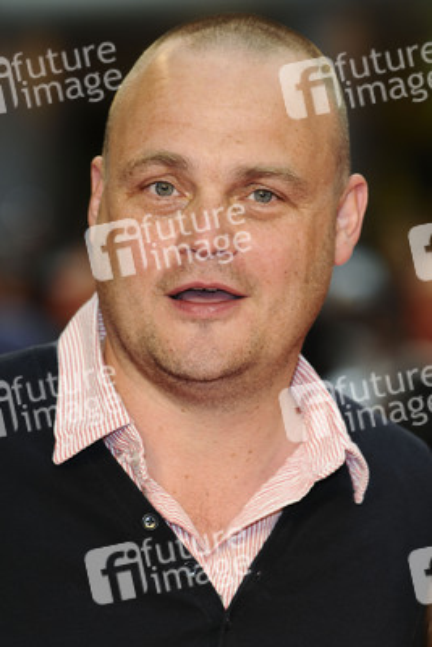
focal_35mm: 218
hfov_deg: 6.3
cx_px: 216
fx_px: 3911
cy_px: 324
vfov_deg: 9.5
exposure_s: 1/160
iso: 320
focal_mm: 145
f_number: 4
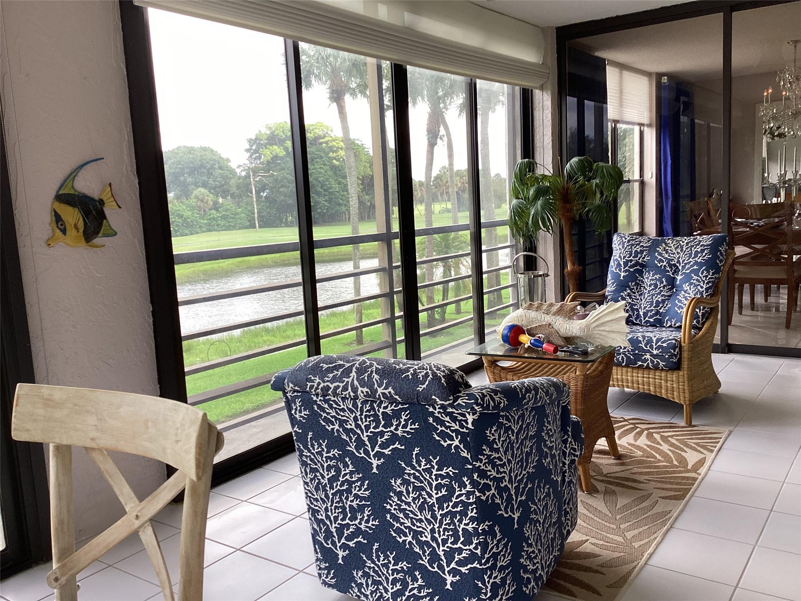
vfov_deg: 45.4
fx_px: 717
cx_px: 400
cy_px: 300
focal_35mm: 31
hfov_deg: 58.4
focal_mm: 3.3
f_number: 2.4
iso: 64
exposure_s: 1/100
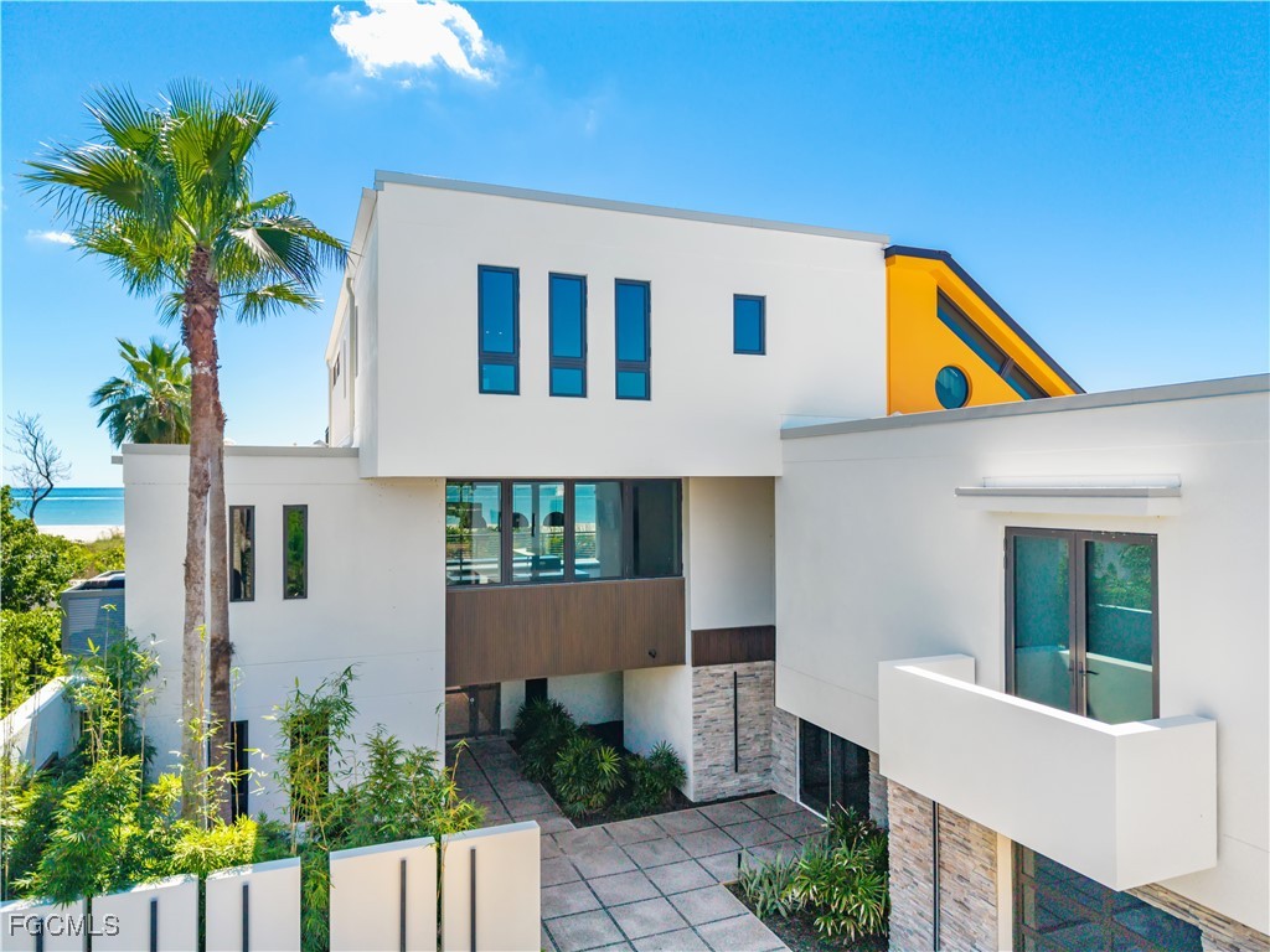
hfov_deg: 71.6
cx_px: 635
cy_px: 476
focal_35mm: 24
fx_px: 881
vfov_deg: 56.8
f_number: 1.8
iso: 100
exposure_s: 1/240
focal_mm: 8.67
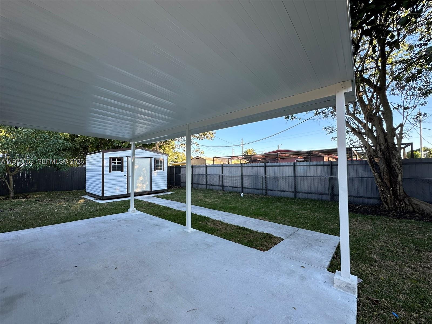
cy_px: 162
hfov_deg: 102.1
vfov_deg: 85.7
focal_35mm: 14
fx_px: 175
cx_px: 216
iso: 40
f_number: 2.2
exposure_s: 1/235
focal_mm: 2.22
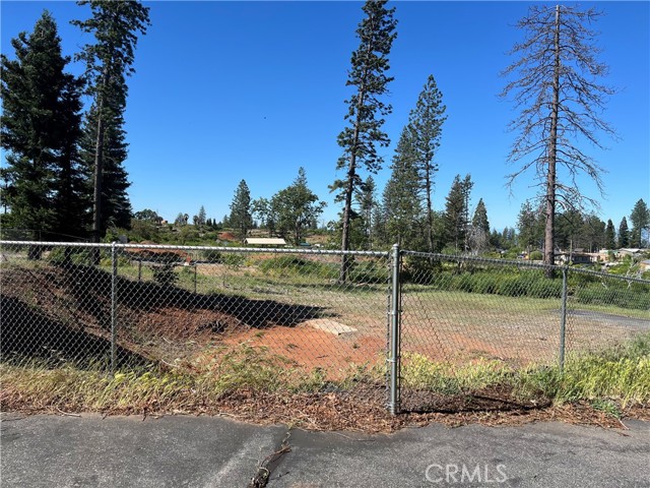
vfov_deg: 53.1
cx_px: 325
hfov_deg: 67.3
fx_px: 488
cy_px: 244
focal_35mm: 26
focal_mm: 5.1
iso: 50
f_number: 1.6
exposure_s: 1/2899
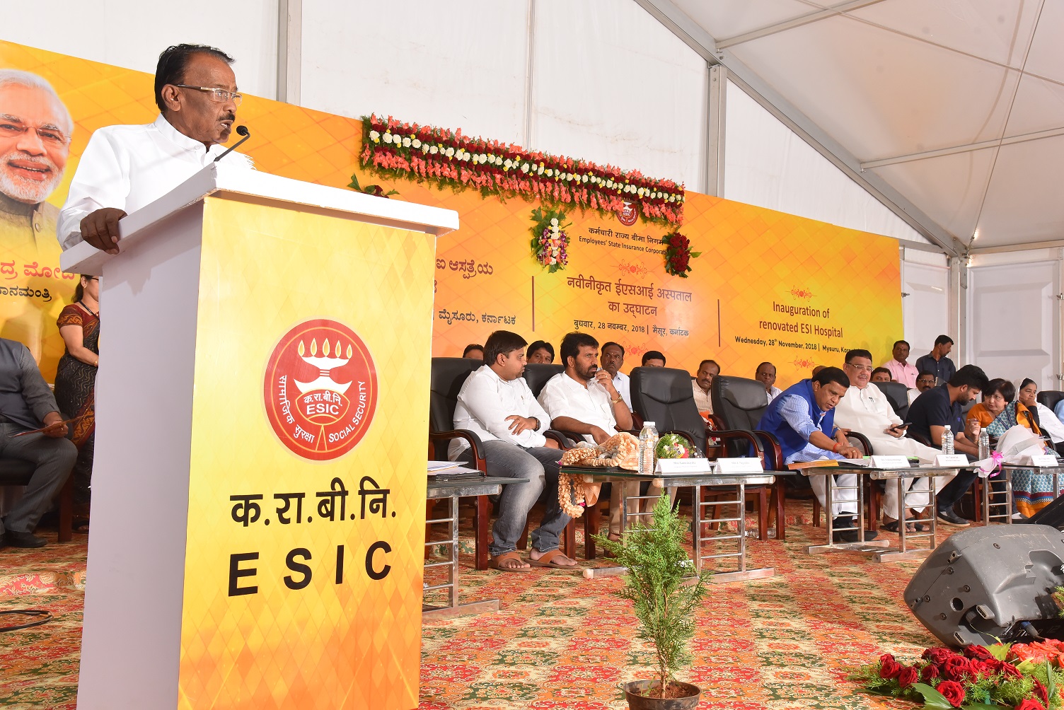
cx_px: 532
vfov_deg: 35.1
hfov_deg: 50.7
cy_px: 355
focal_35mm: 38
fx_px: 1123
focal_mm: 38
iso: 1600
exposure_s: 1/125
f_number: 8
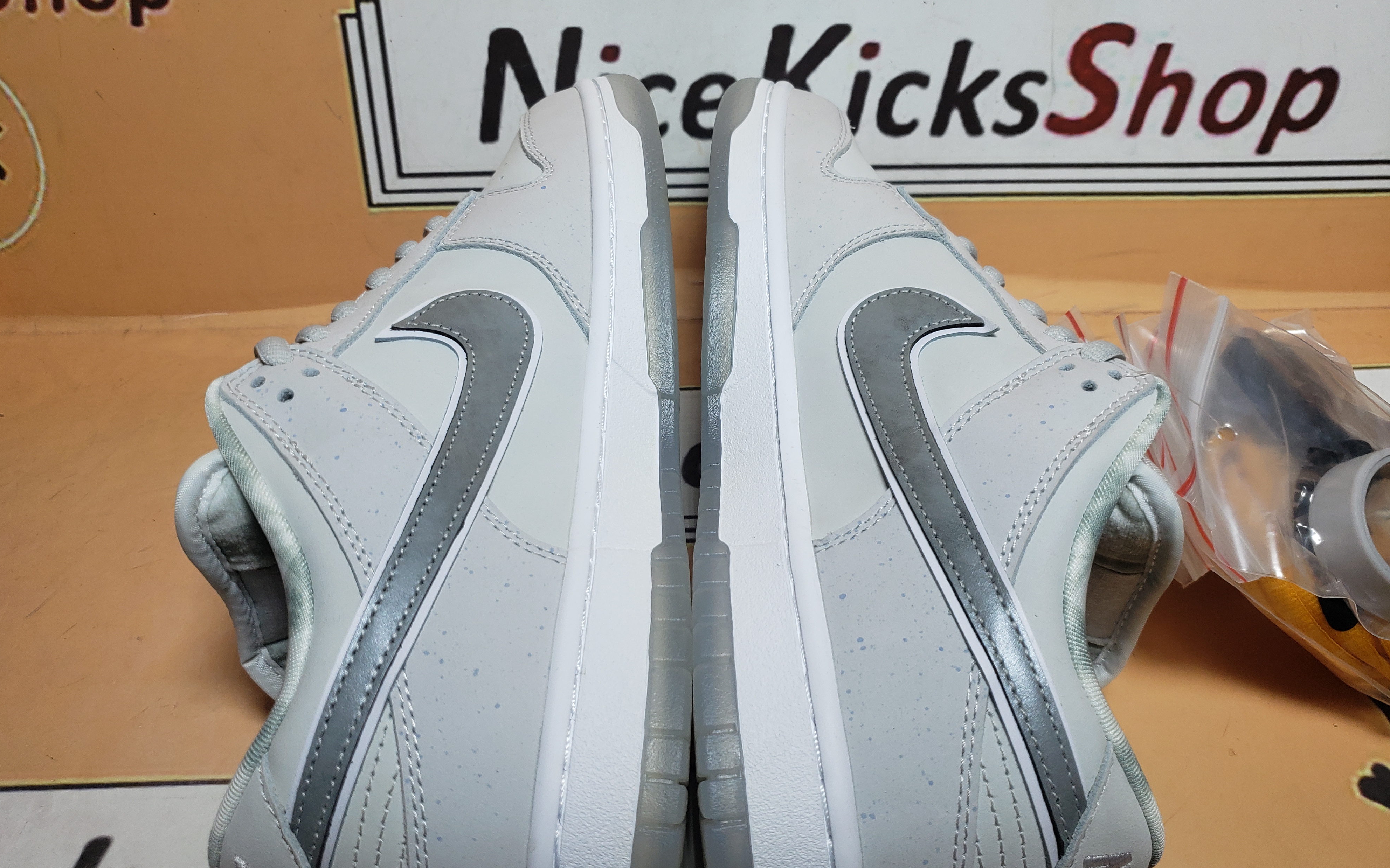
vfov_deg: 44.5
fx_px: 1061
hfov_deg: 66.5
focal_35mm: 28
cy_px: 471
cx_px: 685
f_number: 1.5
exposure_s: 1/854
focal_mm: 4.3
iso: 50
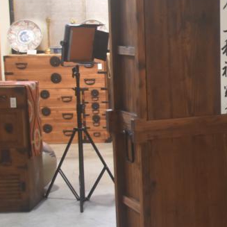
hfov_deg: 17.5
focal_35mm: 93
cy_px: 118
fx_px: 690
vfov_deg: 18.7
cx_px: 294
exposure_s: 1/60
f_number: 3.8
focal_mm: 22
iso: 1250
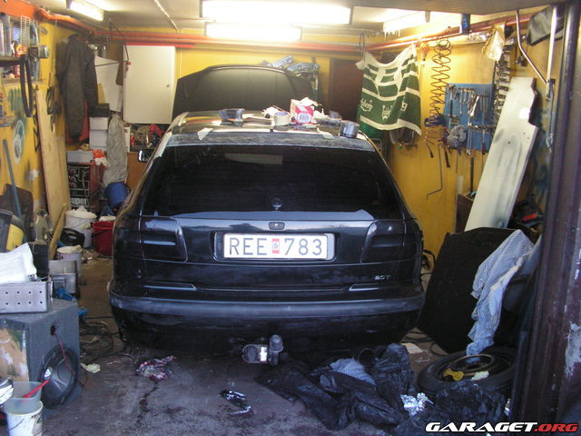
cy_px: 218
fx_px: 604
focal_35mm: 36
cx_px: 290
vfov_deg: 39.7
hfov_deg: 51.4
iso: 160
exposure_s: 1/13
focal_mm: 6
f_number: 3.2
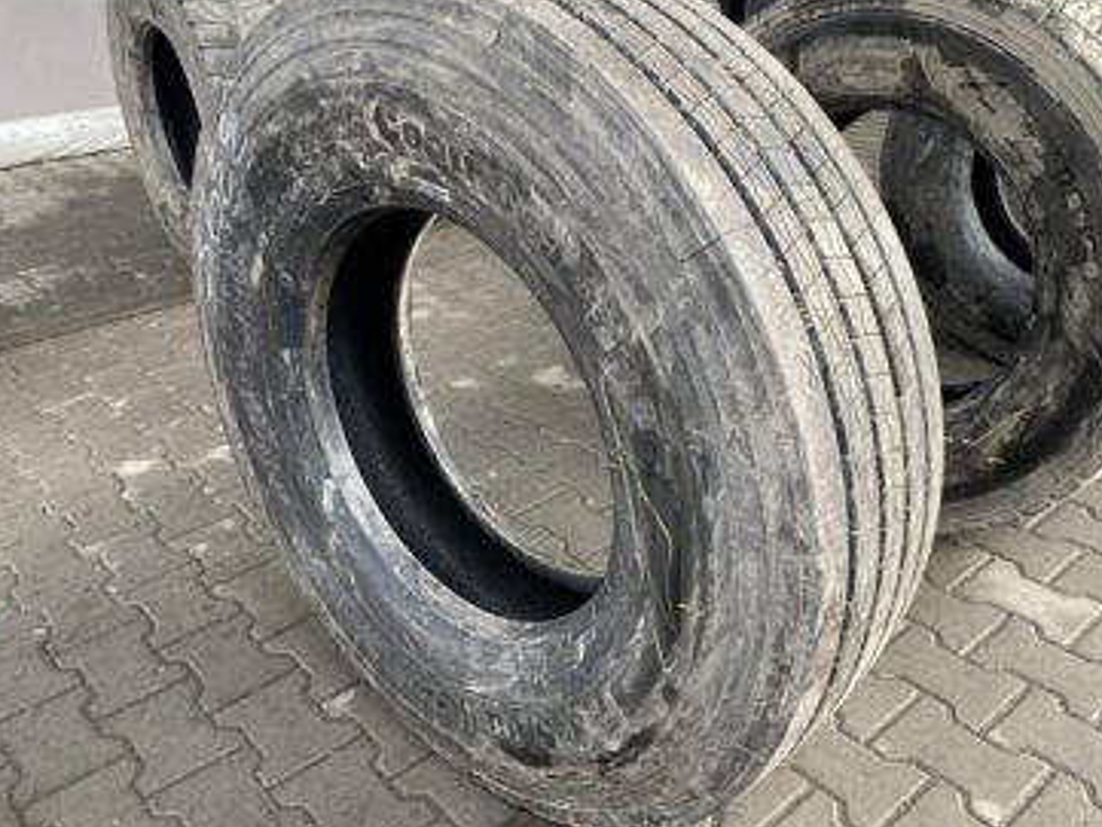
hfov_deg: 58.3
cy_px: 407
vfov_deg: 45.5
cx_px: 525
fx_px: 987
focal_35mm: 31
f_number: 1.8
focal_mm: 4.25
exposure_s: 1/100
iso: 100
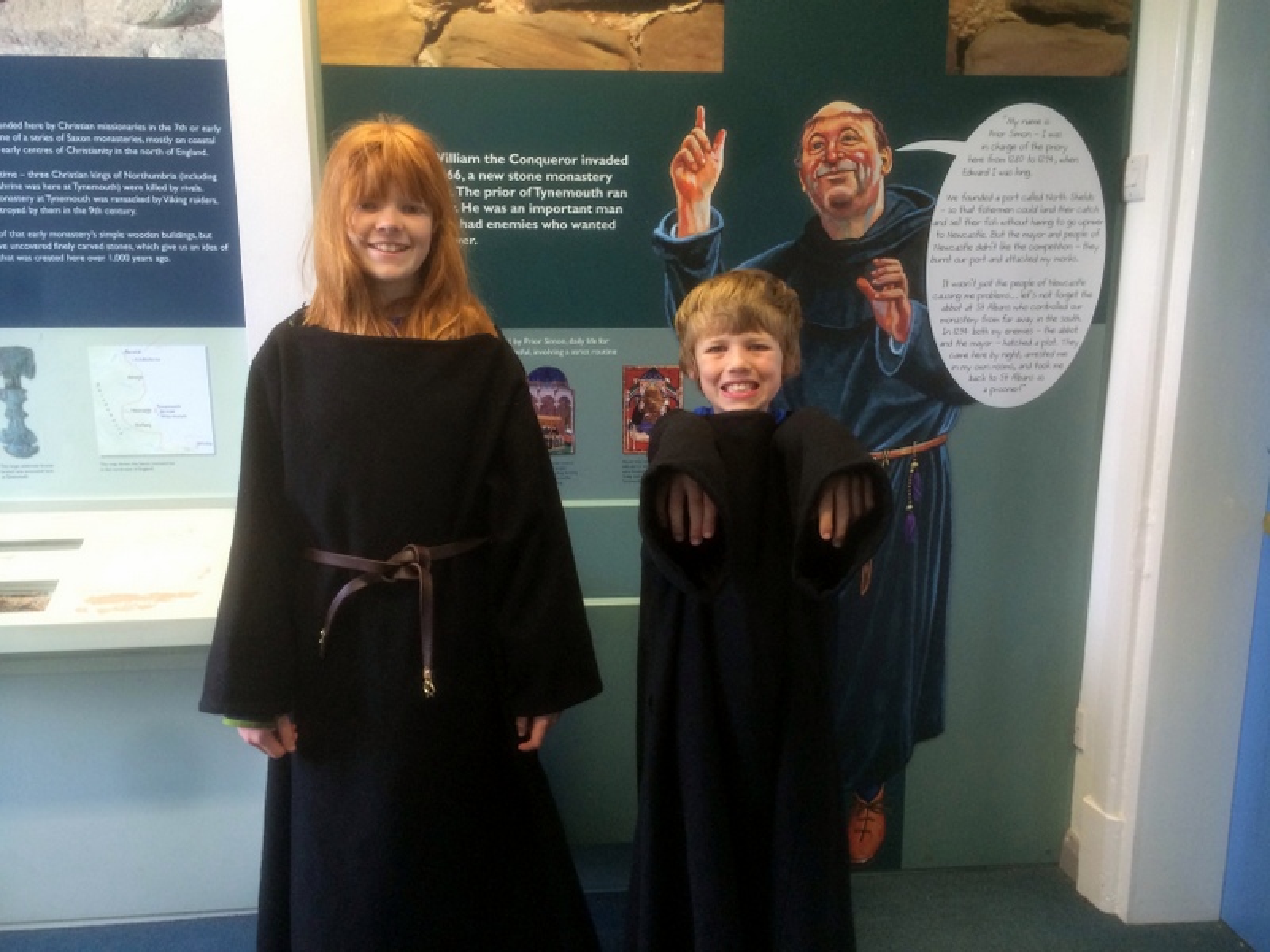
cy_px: 476
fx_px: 1101
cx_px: 635
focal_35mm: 30
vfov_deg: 46.8
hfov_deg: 60.0
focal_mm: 4.12
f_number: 2.2
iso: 50
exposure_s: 1/30
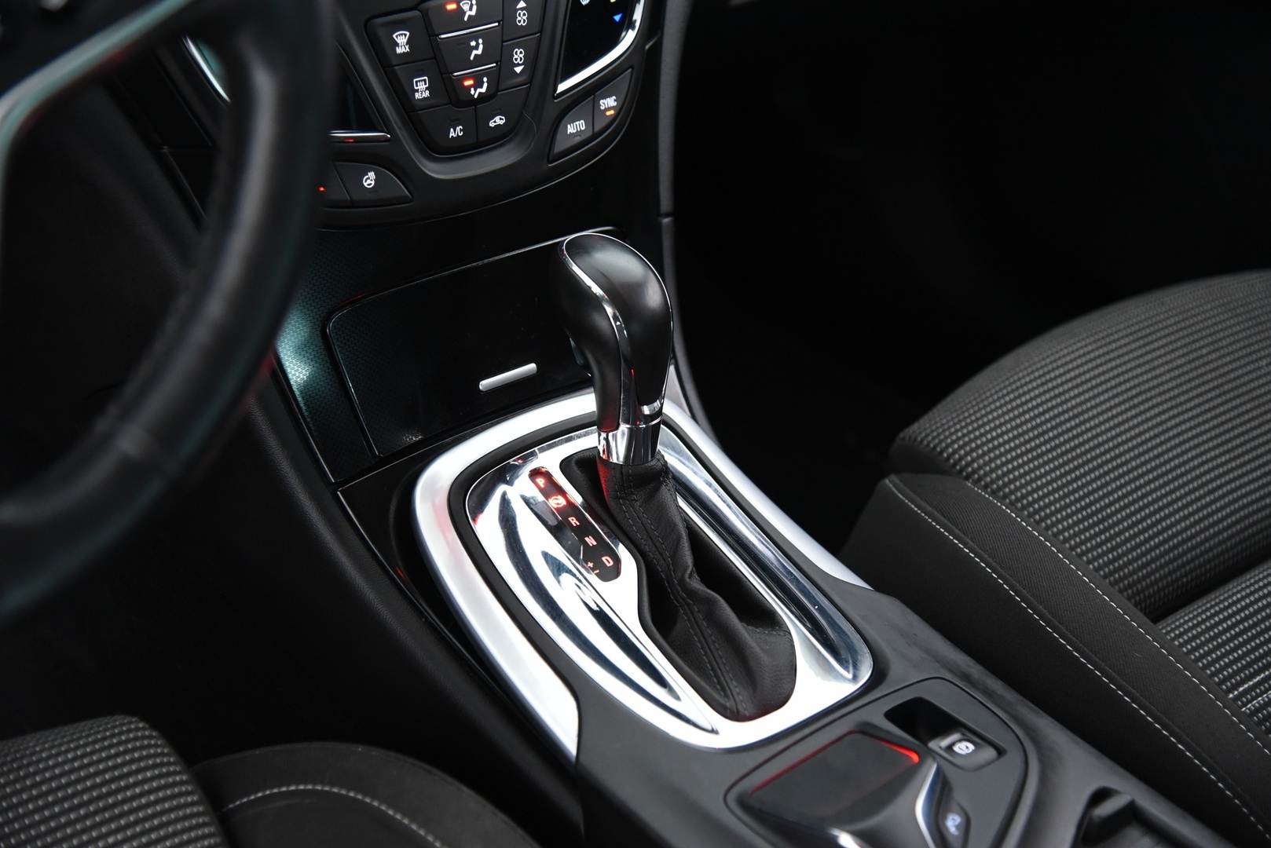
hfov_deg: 34.5
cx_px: 636
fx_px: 2048
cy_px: 424
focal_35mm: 58
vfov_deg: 23.4
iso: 4000
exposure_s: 1/20
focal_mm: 58
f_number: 4
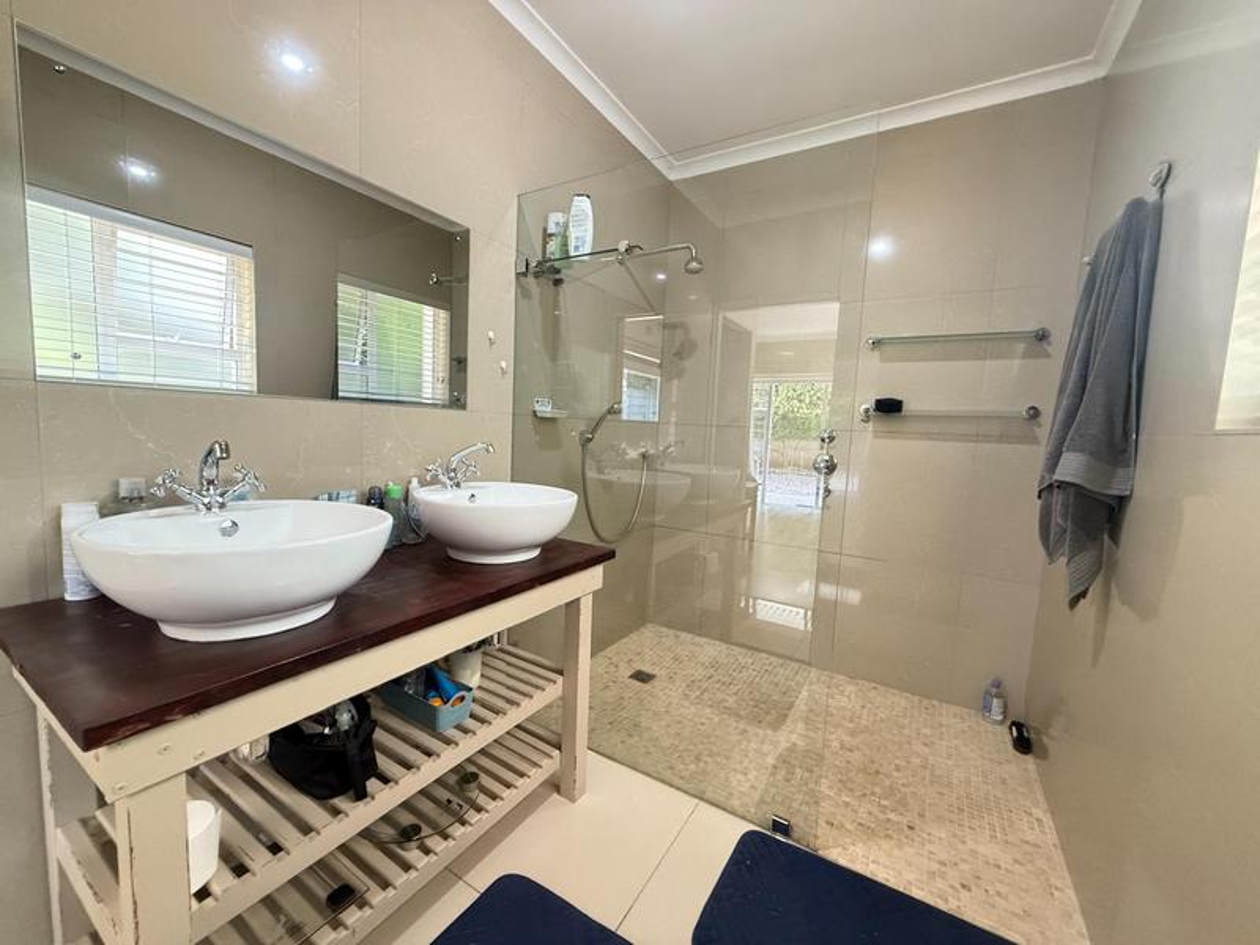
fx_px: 510
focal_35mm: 14
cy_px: 472
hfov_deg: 102.1
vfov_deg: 85.7
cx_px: 630
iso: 640
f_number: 2.2
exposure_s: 1/60
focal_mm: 2.22
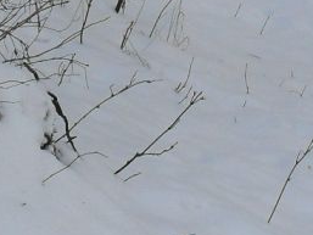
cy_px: -136
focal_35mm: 195
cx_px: 262
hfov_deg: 10.1
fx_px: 1764
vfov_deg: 7.5
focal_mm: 6.3
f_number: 3.2
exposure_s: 1/180
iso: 100
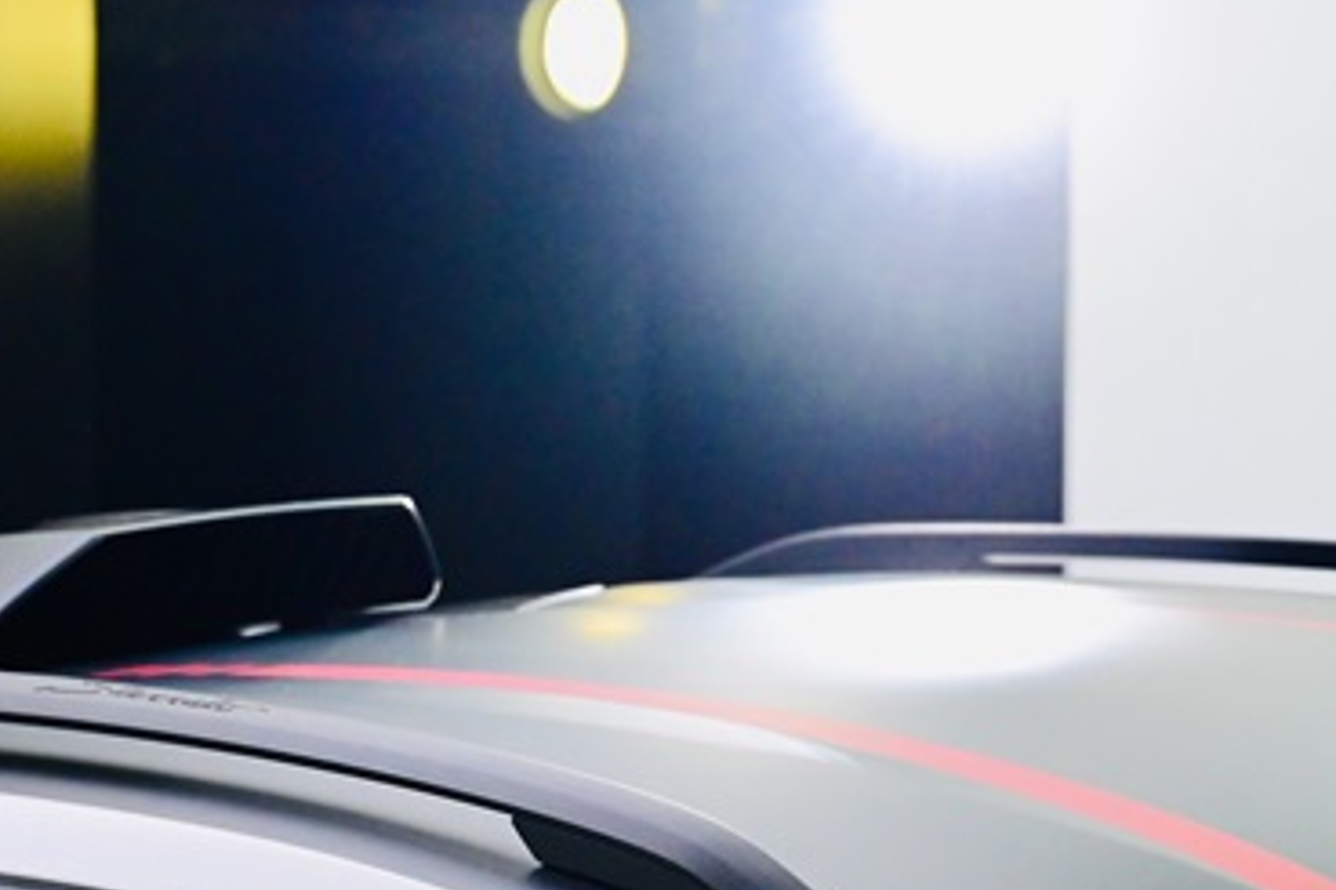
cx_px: 526
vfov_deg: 7.0
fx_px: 7233
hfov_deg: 10.5
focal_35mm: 195
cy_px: 1193
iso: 2500
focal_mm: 70
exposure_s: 1/160
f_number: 4
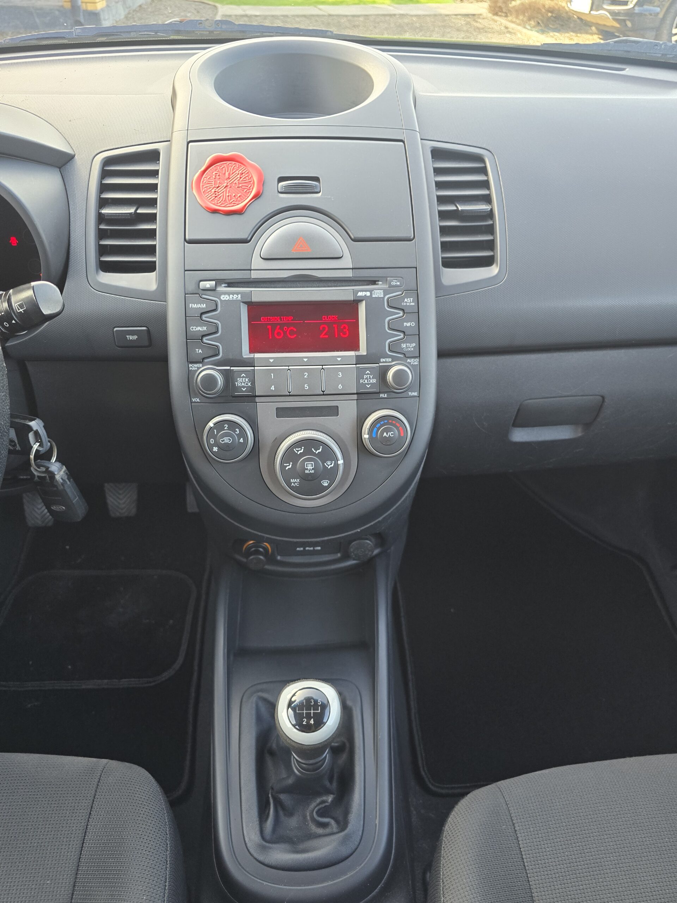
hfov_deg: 58.9
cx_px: 338
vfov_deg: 73.9
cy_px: 452
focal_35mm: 23
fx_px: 600
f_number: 1.7
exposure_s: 1/180
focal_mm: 6.3
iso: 200
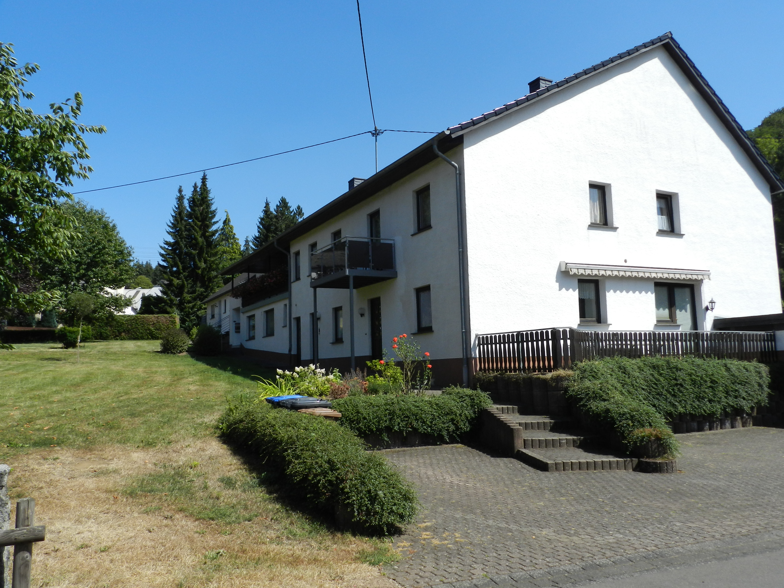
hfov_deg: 63.4
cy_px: 294
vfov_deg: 49.7
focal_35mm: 28
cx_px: 392
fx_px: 634
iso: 160
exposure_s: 1/1000
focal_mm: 5
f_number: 4.5
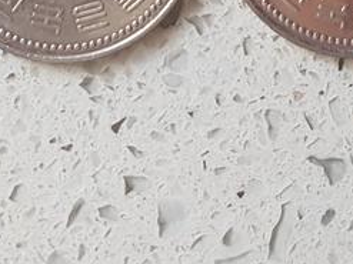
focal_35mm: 135
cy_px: -395
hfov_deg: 14.5
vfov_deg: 9.6
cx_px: 306
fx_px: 1376
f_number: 1.7
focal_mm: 4.2
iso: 100
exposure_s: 1/60
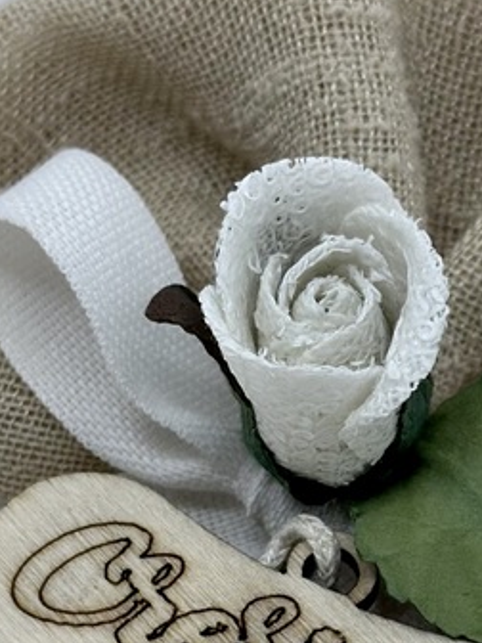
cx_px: 279
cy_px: 754
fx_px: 2673
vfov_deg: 13.4
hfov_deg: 10.3
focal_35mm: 144
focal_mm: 6.86
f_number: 1.78
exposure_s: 1/521
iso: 80
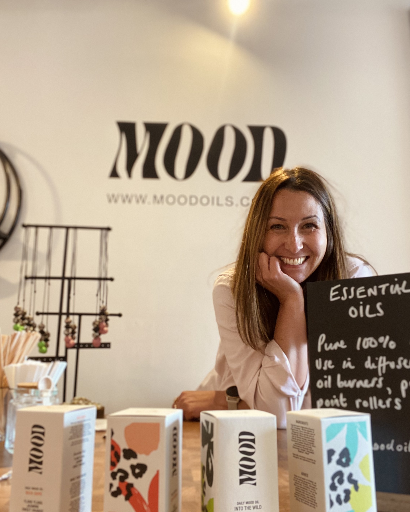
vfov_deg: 55.6
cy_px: 267
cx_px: 206
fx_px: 485
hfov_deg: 45.8
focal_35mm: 32
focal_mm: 2.71
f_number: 2.2
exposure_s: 1/33
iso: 250
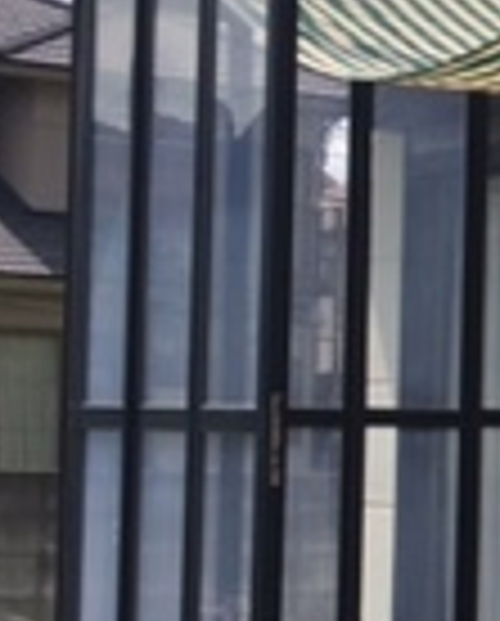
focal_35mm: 131
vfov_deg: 14.6
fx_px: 2415
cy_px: 432
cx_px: 1194
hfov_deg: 10.3
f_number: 2.2
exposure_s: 1/1319
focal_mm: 4.15
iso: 32
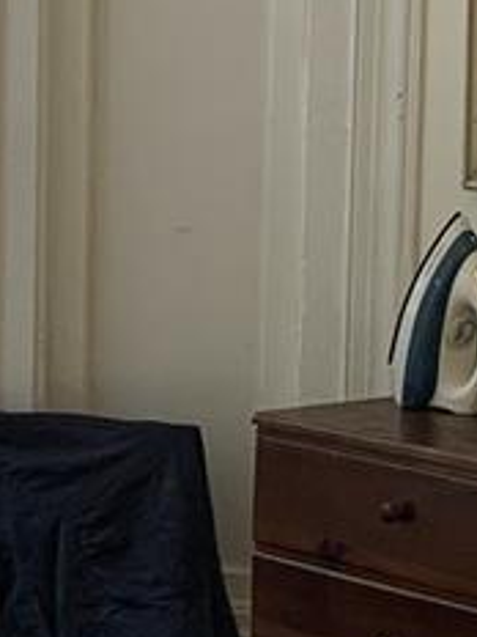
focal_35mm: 172
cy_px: 585
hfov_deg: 8.2
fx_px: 3160
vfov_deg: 11.4
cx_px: -532
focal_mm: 4.25
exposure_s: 1/120
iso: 80
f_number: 1.8
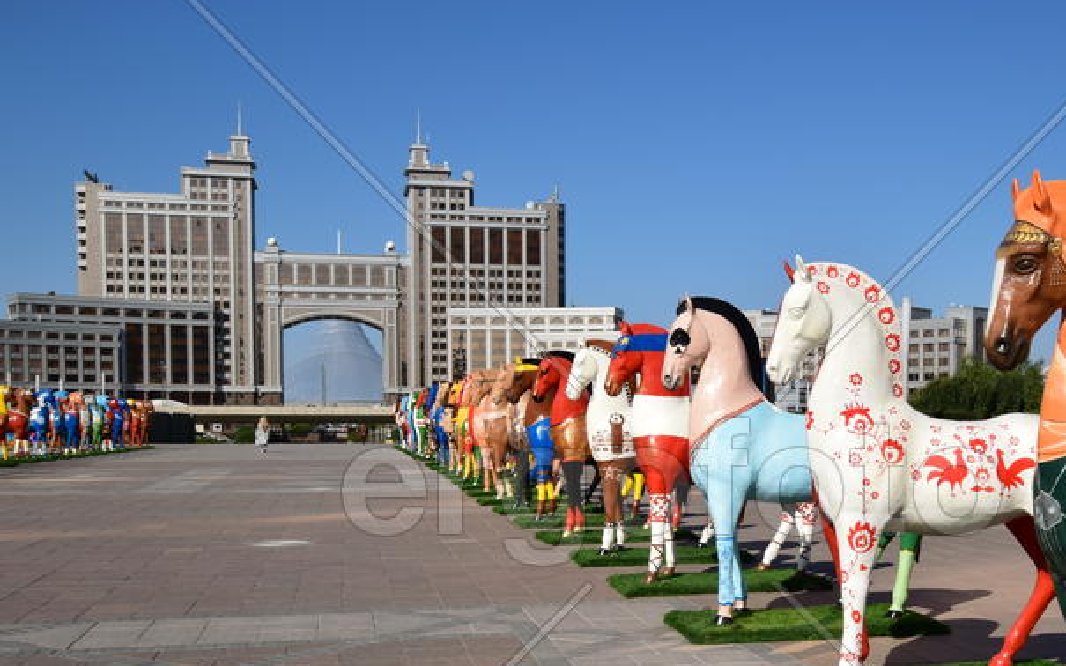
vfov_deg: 28.8
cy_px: 492
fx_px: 1278
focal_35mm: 44
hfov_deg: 44.8
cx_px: 682
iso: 100
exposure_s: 1/200
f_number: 11
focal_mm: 20
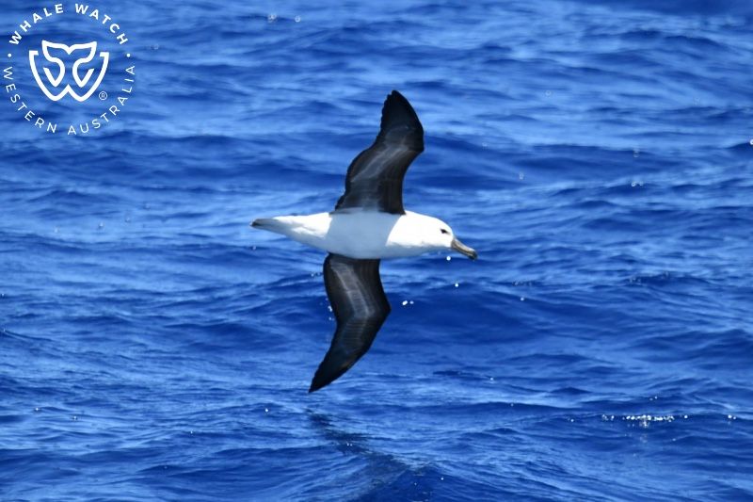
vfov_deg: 2.3
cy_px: 251
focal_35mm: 600
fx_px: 12547
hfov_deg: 3.4
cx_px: 376
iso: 2000
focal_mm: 600
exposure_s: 1/8000
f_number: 6.3
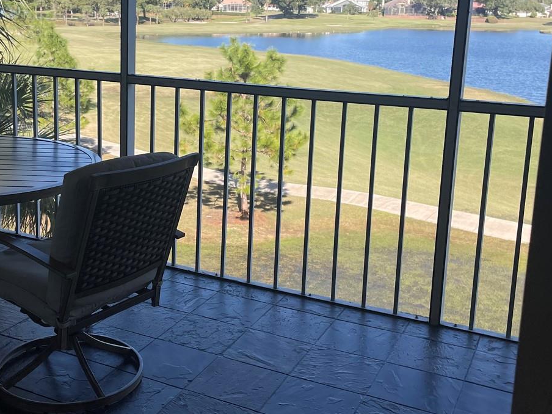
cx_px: 203
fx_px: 734
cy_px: 155
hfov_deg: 40.9
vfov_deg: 31.4
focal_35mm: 46
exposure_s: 1/2506
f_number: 1.6
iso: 50
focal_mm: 4.2
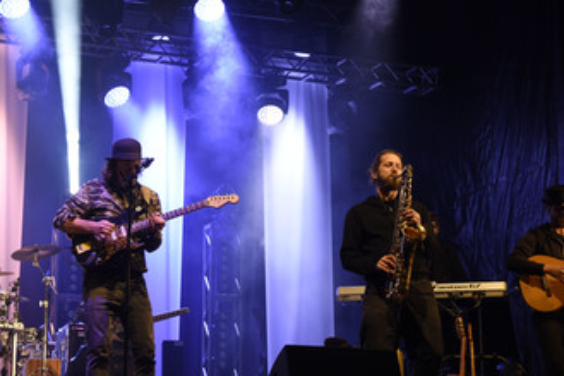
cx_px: 246
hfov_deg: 22.9
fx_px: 1394
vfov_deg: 15.3
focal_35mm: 89
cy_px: 211
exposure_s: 1/100
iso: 1250
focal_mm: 65
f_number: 6.3
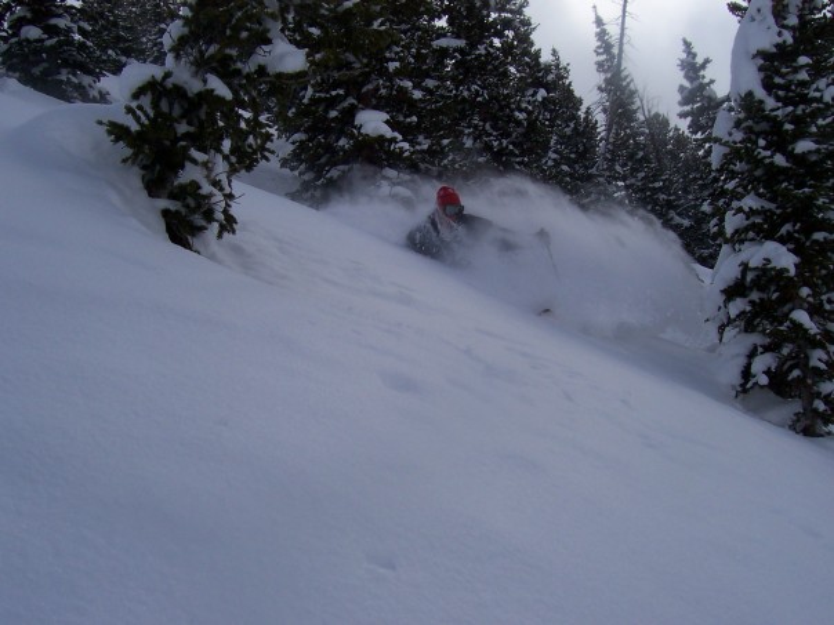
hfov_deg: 50.1
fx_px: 891
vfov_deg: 38.7
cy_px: 312
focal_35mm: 37
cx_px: 417
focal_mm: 5.6
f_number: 5.6
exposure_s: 1/1000
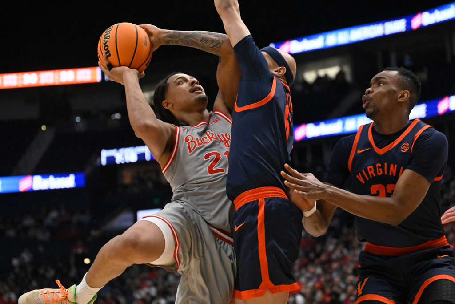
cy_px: 152
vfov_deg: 14.0
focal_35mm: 98
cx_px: 228
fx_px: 1239
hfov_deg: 20.8
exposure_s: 1/1600
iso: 6400
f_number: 4
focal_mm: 98
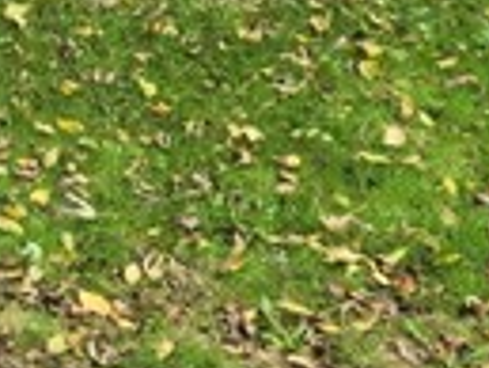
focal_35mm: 182
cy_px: -391
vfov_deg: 7.8
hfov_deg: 9.8
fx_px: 2573
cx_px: -607
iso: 25
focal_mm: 5.4
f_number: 1.8
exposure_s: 1/182
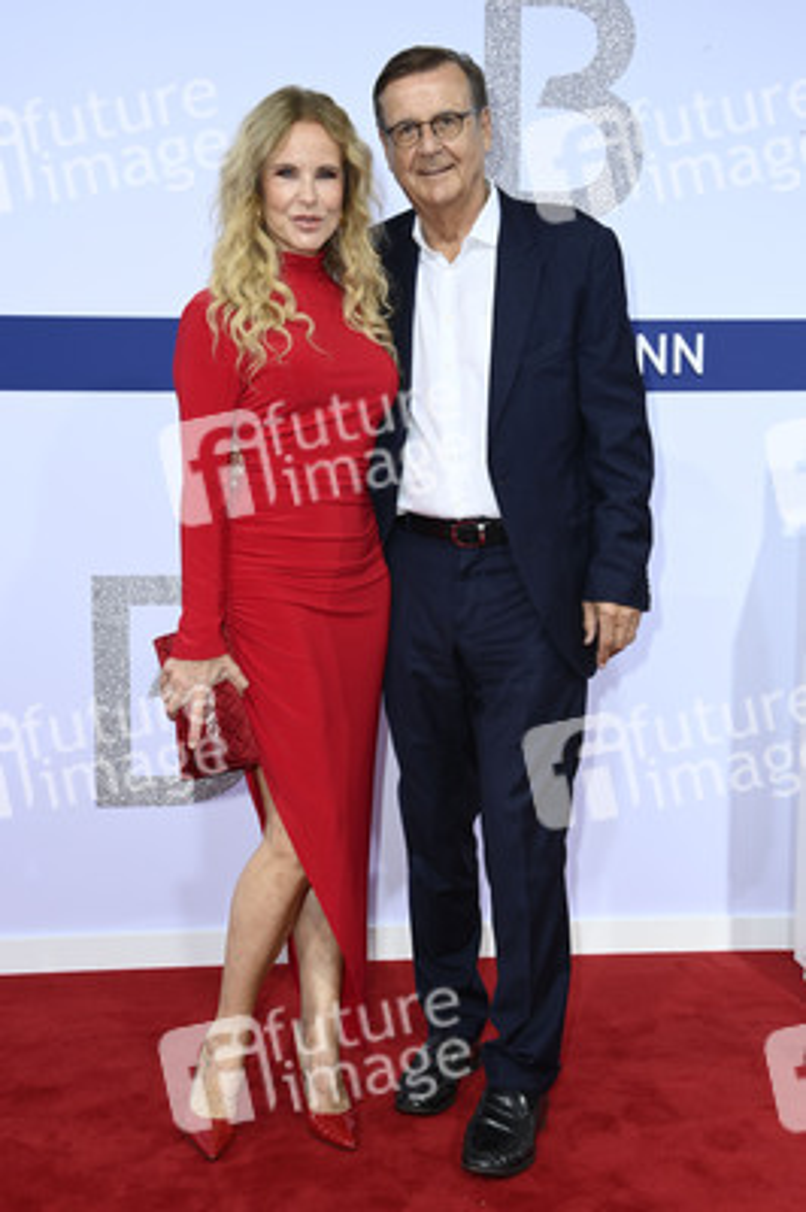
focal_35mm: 42
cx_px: 403
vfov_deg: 46.4
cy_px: 606
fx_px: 1413
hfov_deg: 31.8
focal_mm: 42
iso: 800
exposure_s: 1/200
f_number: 5.6
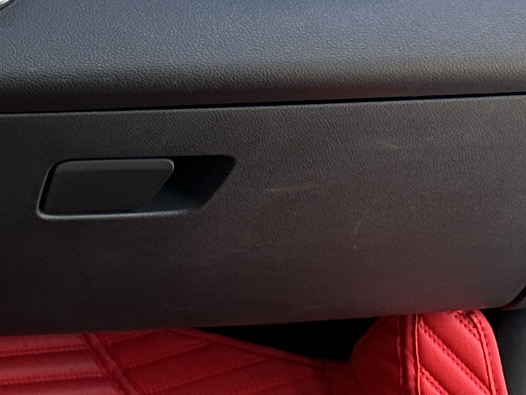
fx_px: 1945
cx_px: -408
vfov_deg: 11.5
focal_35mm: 128
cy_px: 26
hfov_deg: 13.8
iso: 80
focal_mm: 6.86
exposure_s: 1/480
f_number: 1.78
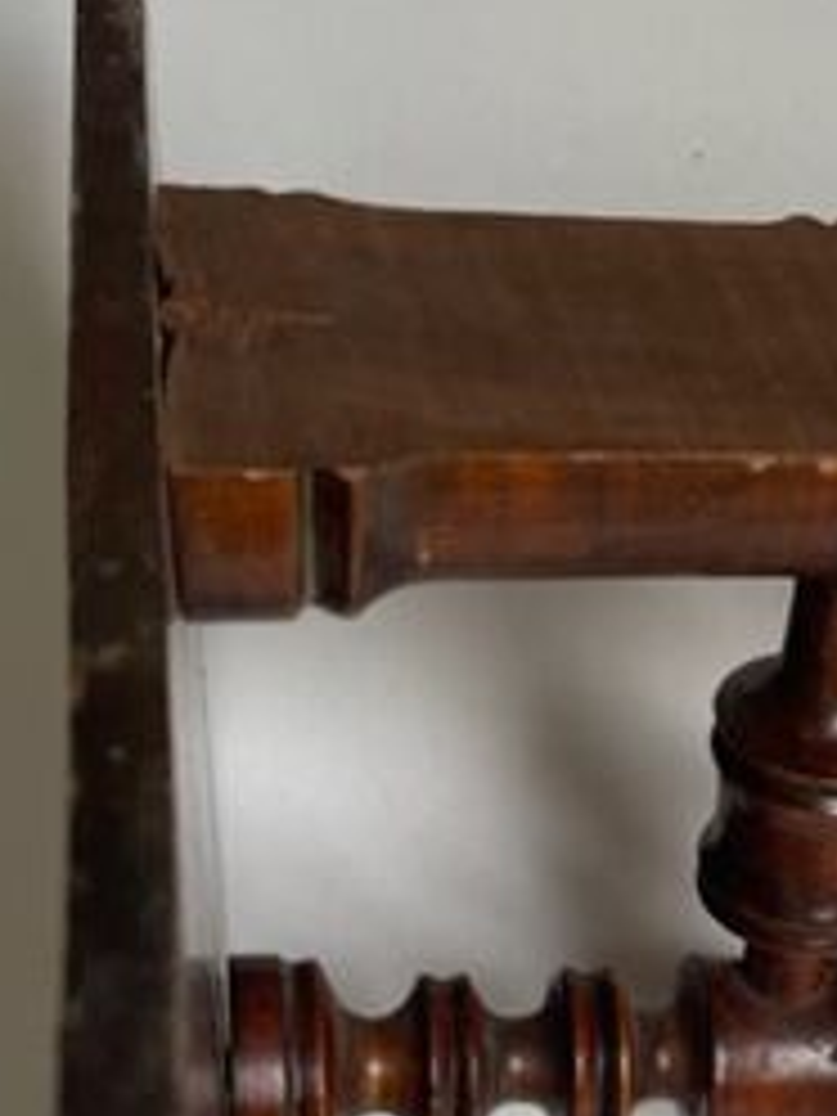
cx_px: 927
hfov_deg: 20.8
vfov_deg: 28.0
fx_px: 2160
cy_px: 986
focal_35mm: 67
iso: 125
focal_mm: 4.2
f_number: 1.6
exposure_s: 1/106
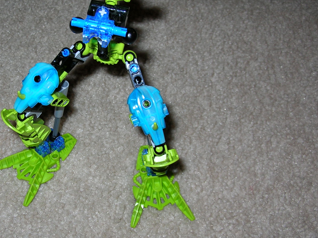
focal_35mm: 52
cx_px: 101
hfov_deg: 36.4
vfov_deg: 28.0
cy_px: 121
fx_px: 477
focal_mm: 6
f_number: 2.7
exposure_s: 1/60.1
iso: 50
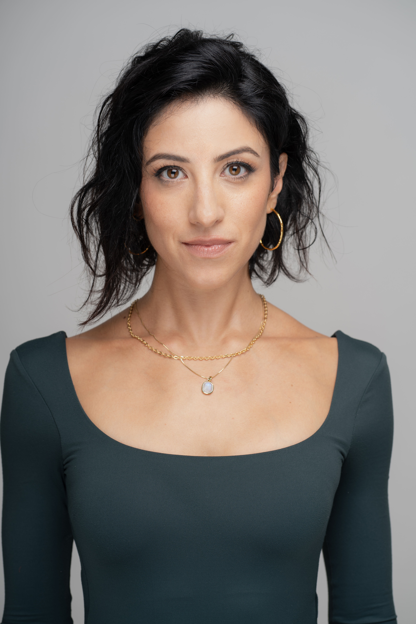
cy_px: 312
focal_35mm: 85
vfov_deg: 23.9
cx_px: 208
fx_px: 1473
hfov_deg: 16.1
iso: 50
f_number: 5.6
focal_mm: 85
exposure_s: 1/125
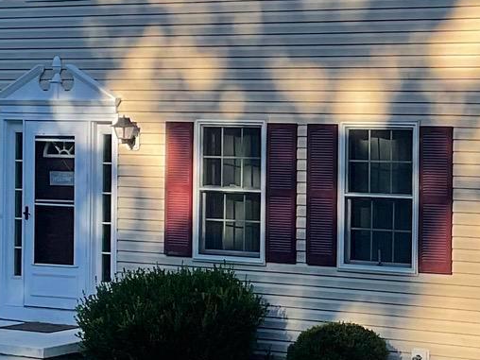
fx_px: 1622
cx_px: 537
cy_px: 159
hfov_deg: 16.3
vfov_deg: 12.7
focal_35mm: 117
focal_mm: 3
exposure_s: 1/929
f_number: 1.8
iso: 16
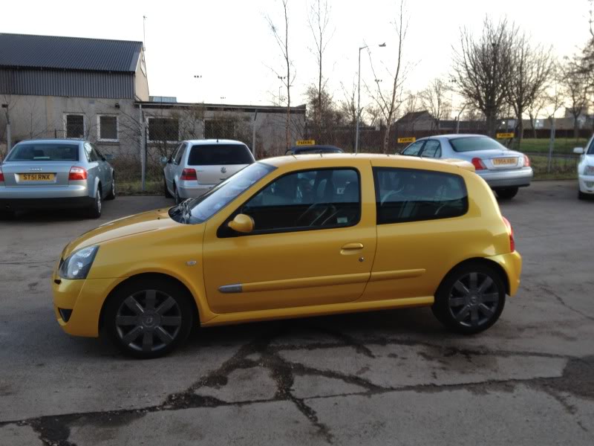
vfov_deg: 40.7
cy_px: 223
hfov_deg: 52.6
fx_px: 601
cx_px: 297
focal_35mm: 35
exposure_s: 1/60
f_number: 2.4
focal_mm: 4.3
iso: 64
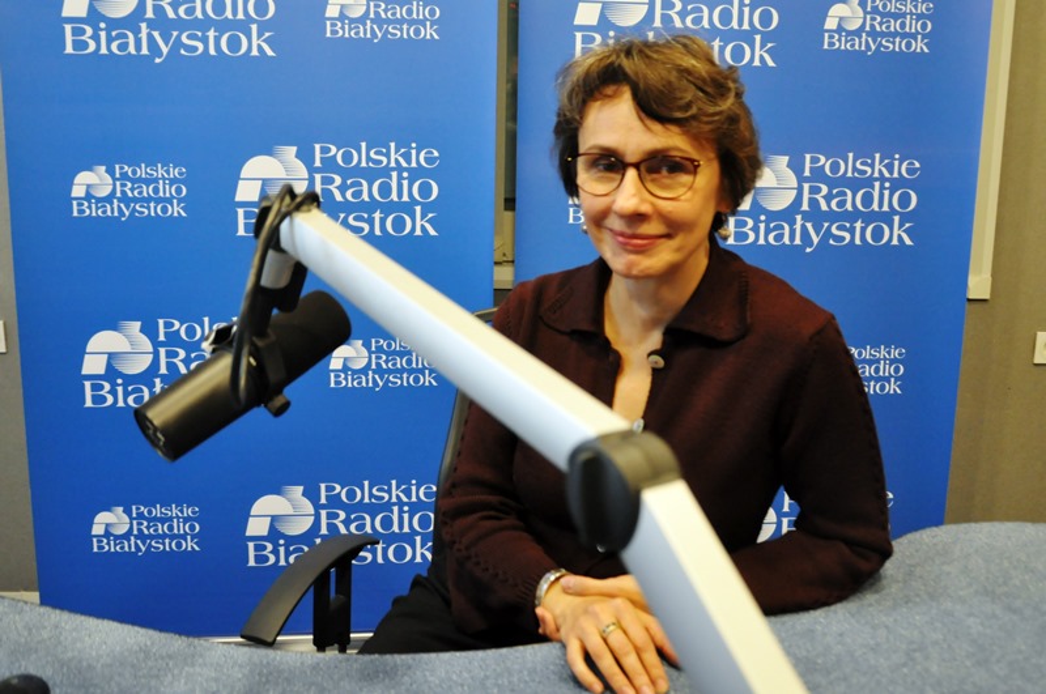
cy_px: 347
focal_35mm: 33
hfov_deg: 57.3
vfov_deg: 39.9
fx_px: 957
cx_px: 523
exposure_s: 1/30
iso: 1100
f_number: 3.8
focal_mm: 22
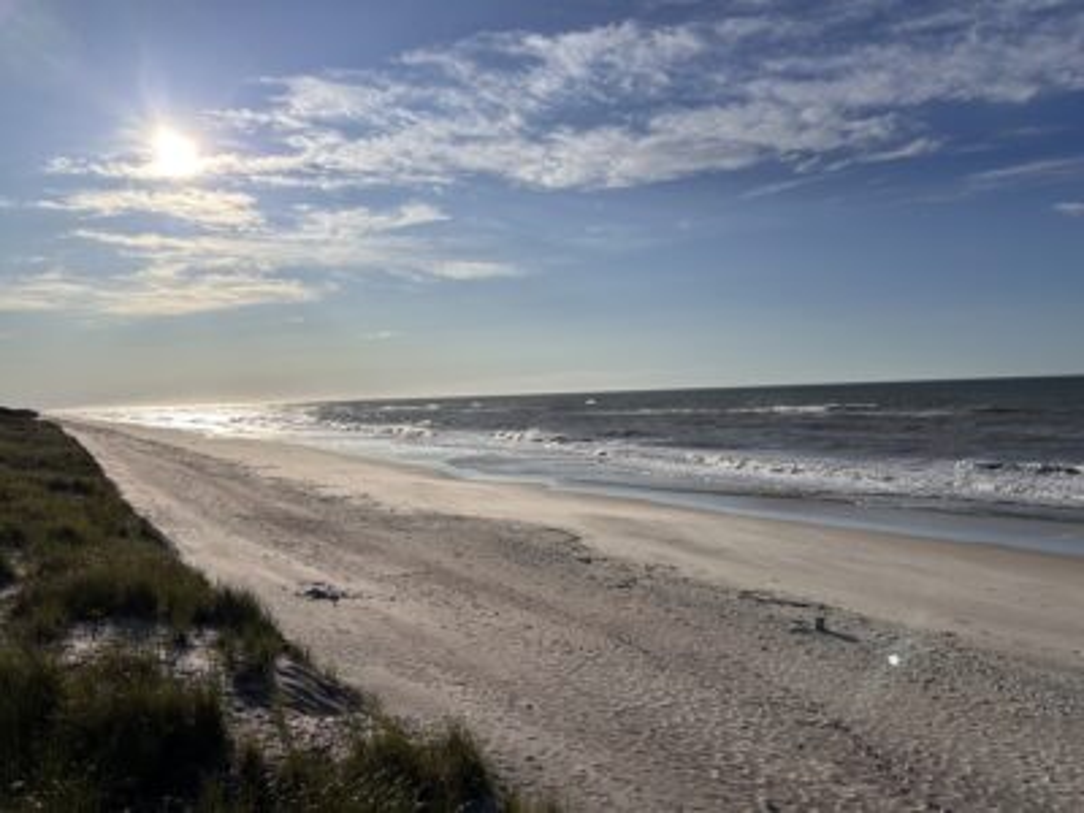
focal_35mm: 26
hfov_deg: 67.3
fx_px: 814
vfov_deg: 53.1
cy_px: 406
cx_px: 542
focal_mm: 5.7
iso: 50
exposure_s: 1/16393
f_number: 1.5
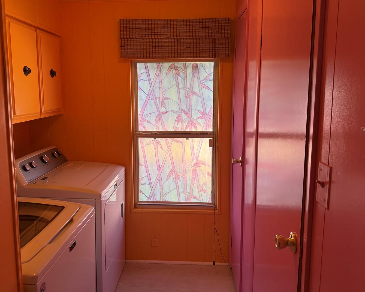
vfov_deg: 51.4
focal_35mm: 28
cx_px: 168
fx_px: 302
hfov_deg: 62.1
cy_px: 129
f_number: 1.78
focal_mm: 6.76
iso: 200
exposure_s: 1/239
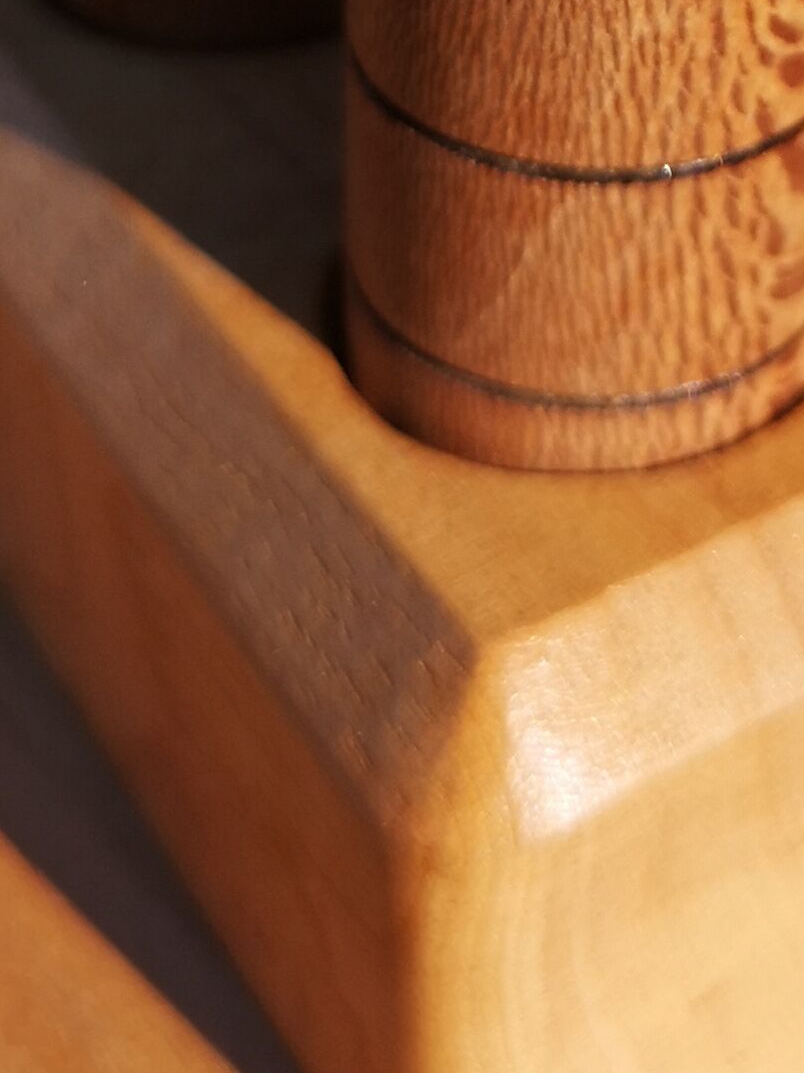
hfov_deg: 15.9
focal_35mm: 92
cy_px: -440
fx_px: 2850
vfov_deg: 19.2
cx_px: 648
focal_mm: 3.95
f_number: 1.8
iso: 50
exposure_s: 1/2212
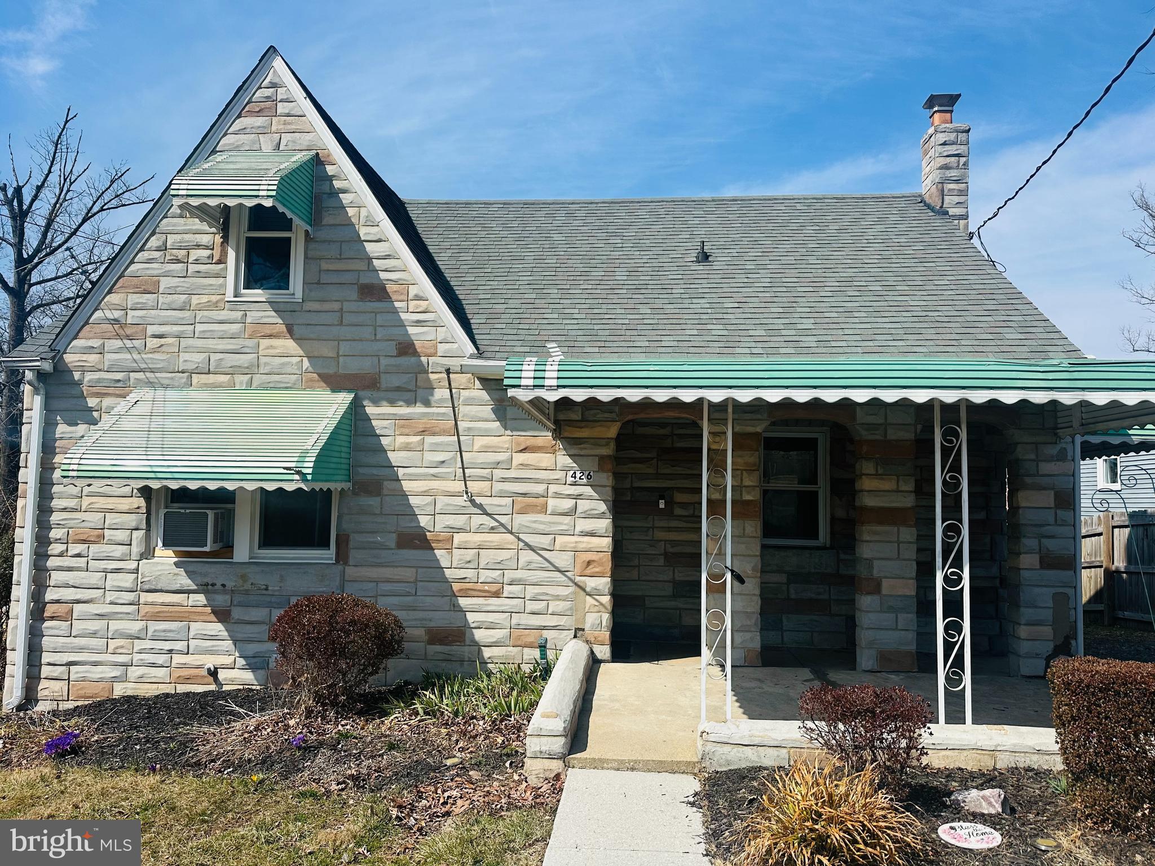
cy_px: 433
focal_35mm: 24
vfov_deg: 56.8
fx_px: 801
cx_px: 578
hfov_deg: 71.6
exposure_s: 1/5525
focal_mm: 6.86
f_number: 1.78
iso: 80
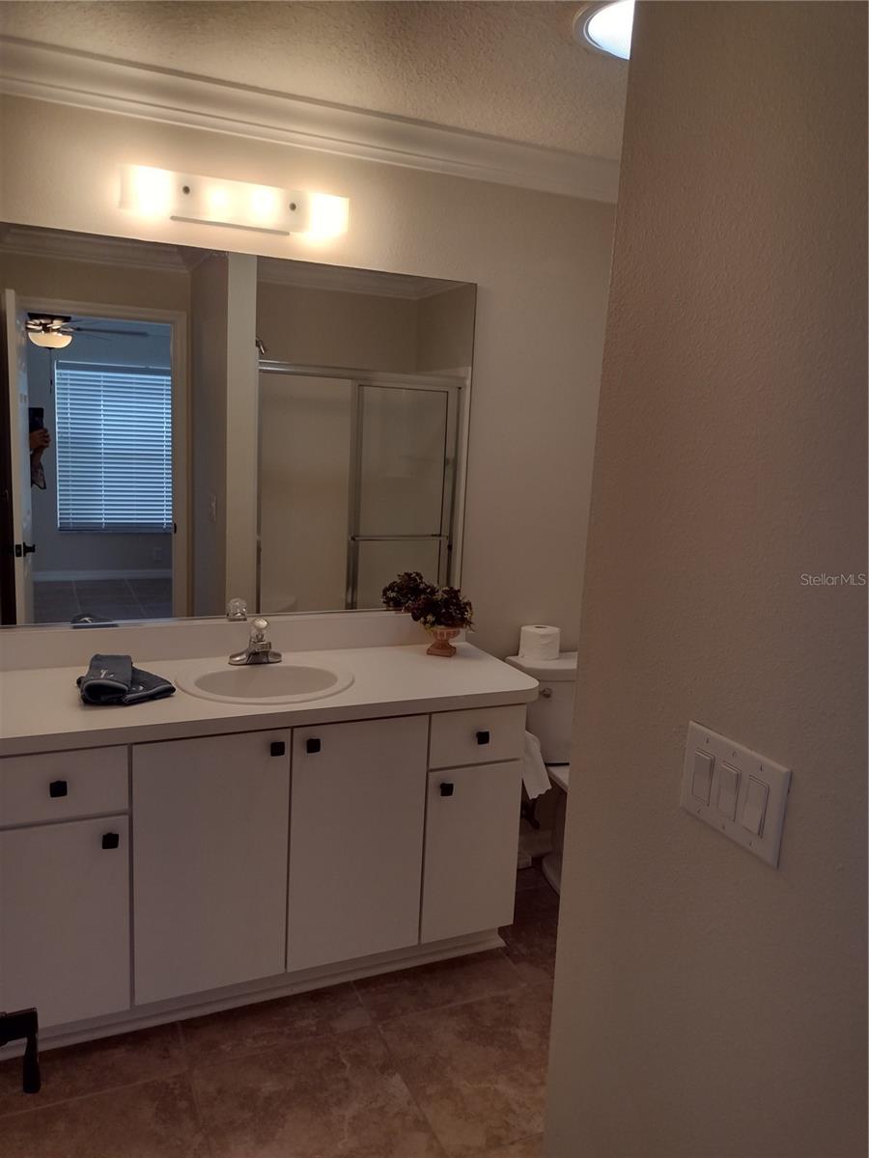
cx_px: 434
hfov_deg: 51.4
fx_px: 904
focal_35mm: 27
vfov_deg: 65.3
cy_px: 579
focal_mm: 4.71
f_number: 1.7
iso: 100
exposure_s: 1/169
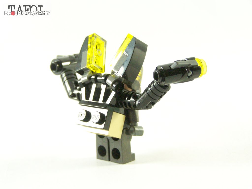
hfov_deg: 23.8
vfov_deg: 18.0
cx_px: 126
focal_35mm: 82
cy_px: 94
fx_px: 597
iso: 400
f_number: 3.6
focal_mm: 13.7
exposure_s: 1/60
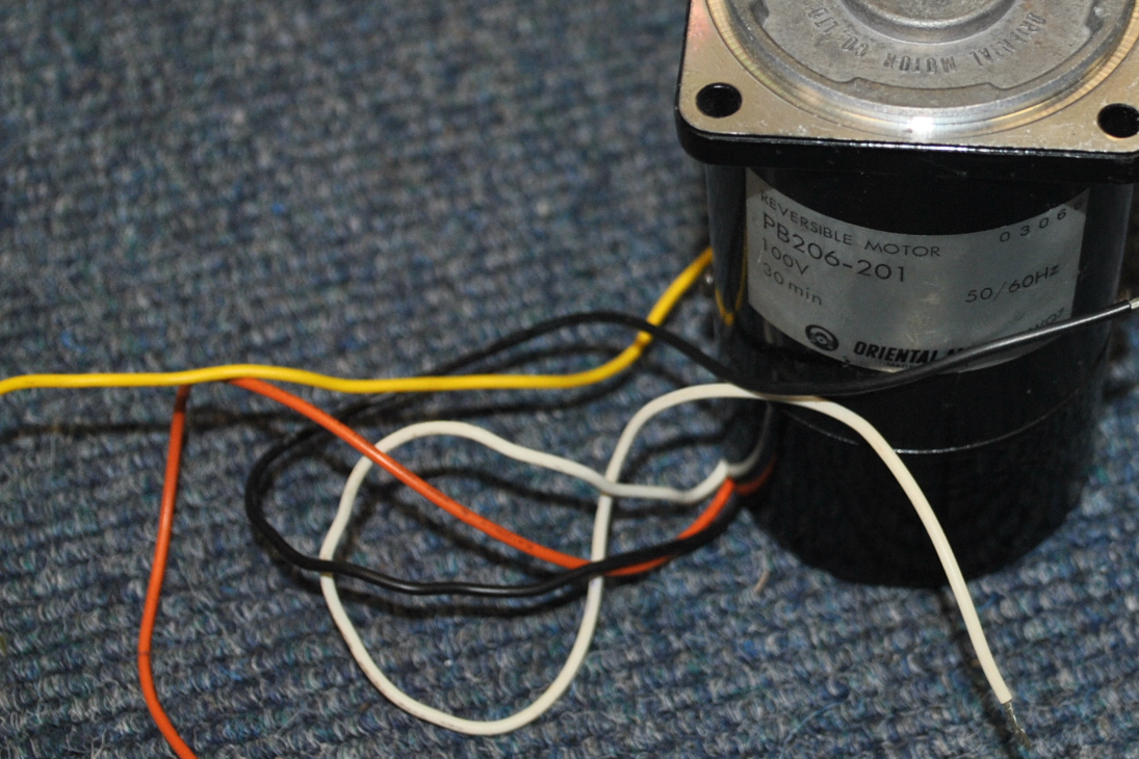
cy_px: 186
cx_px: 909
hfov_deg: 23.6
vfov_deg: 16.0
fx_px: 2689
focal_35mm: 85
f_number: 4.8
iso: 200
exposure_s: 1/60
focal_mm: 32
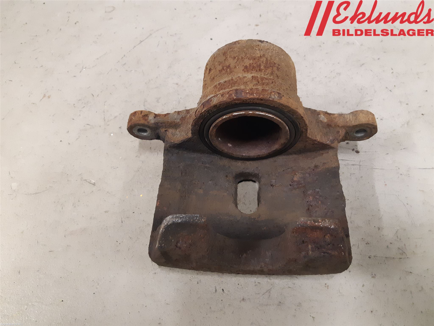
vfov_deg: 53.1
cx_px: 217
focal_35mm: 26
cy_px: 163
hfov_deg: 67.3
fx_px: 326
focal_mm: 3.93
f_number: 1.7
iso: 320
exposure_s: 1/50
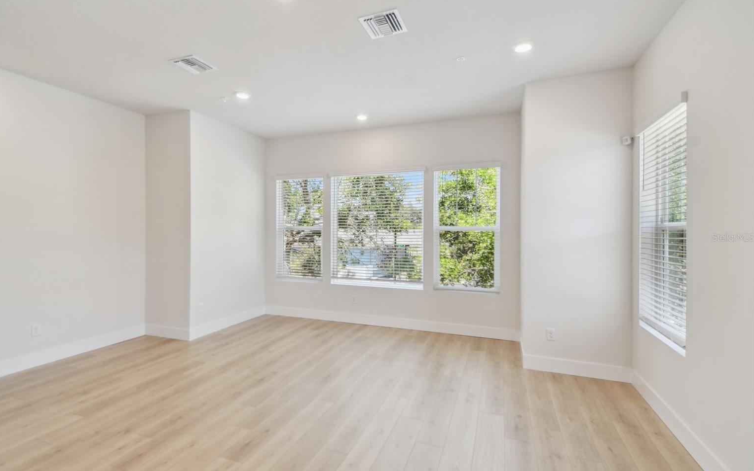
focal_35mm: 16
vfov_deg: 71.3
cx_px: 361
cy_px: 237
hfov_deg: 97.8
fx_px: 329
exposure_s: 1/40
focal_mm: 10
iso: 100
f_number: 7.1
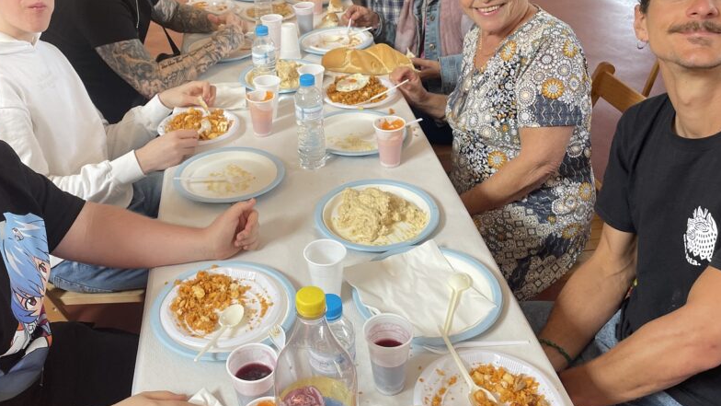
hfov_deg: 53.7
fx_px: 707
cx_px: 297
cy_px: 132
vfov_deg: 31.7
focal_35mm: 37
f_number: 1.6
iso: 125
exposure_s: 1/121
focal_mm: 4.2
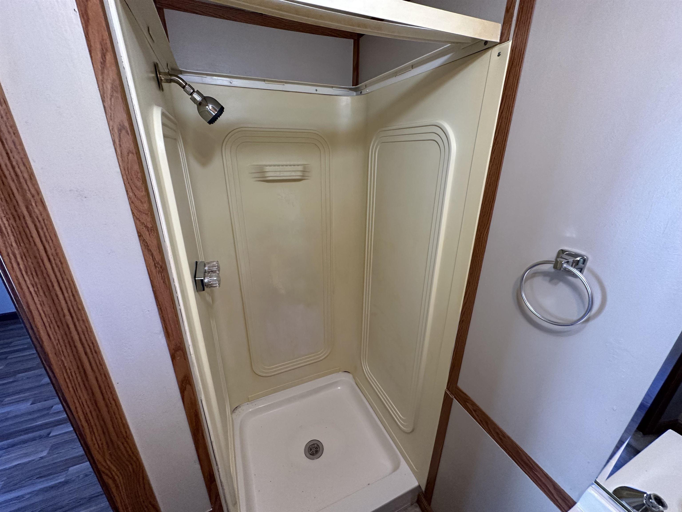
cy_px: 256
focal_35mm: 14
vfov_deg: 85.7
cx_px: 341
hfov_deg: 102.1
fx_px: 276
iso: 250
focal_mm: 2.22
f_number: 2.2
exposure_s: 1/120
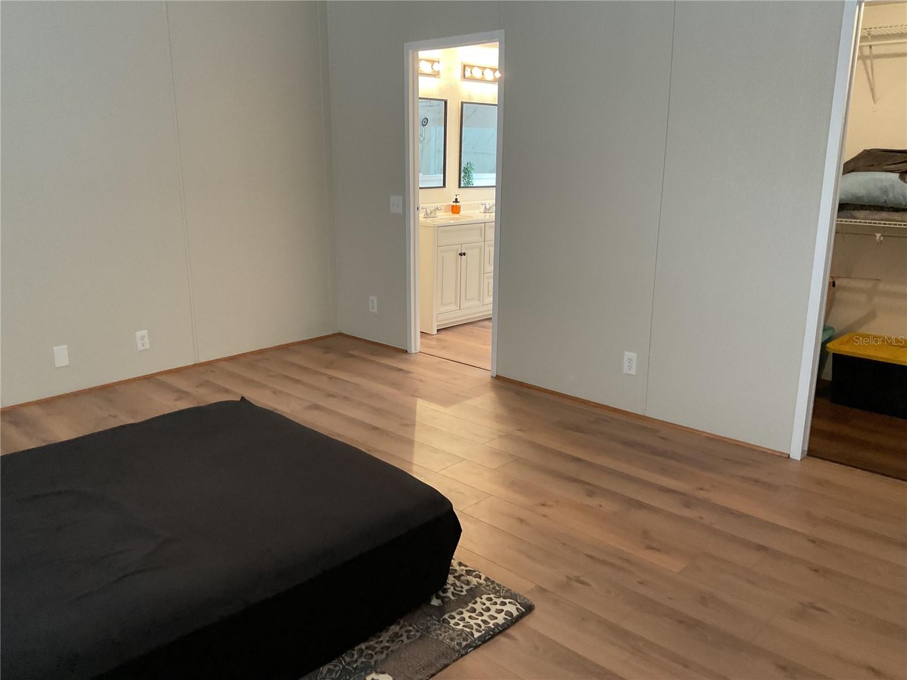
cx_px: 454
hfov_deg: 61.7
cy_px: 340
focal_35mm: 29
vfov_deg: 48.2
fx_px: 760
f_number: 1.8
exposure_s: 1/60
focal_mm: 3
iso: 160
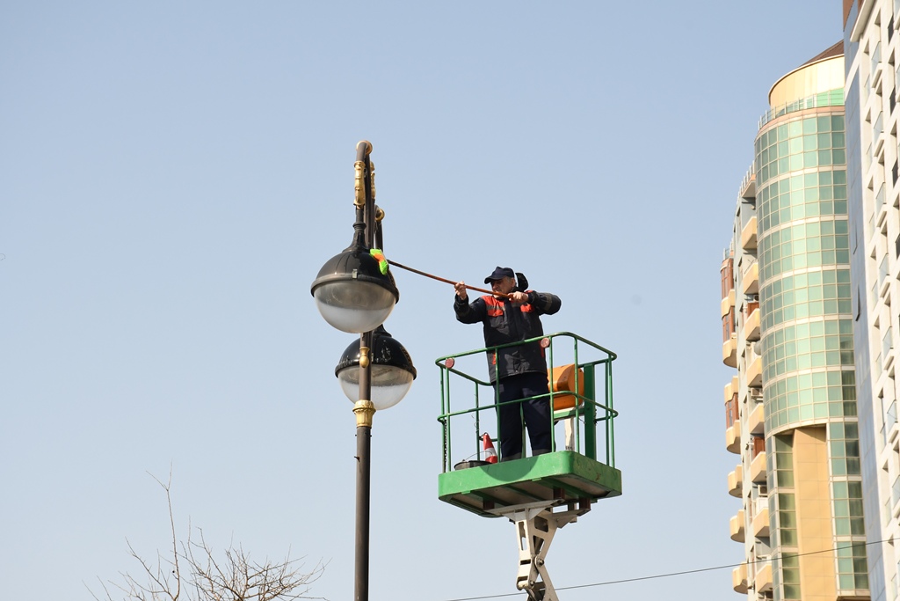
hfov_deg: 18.3
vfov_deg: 12.2
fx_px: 2800
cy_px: 300
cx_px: 450
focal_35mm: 112
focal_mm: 75
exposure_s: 1/800
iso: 500
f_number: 10
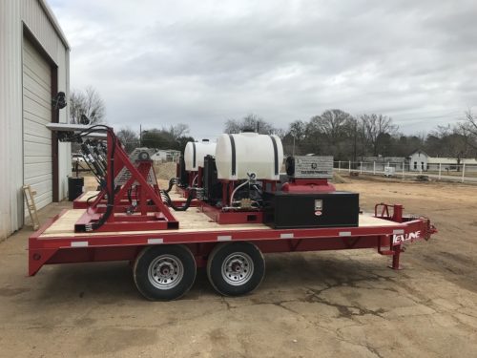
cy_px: 179
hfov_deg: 63.4
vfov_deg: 49.7
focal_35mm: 28
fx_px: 386
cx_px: 238
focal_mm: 3.99
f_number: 1.8
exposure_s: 1/1953
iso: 20
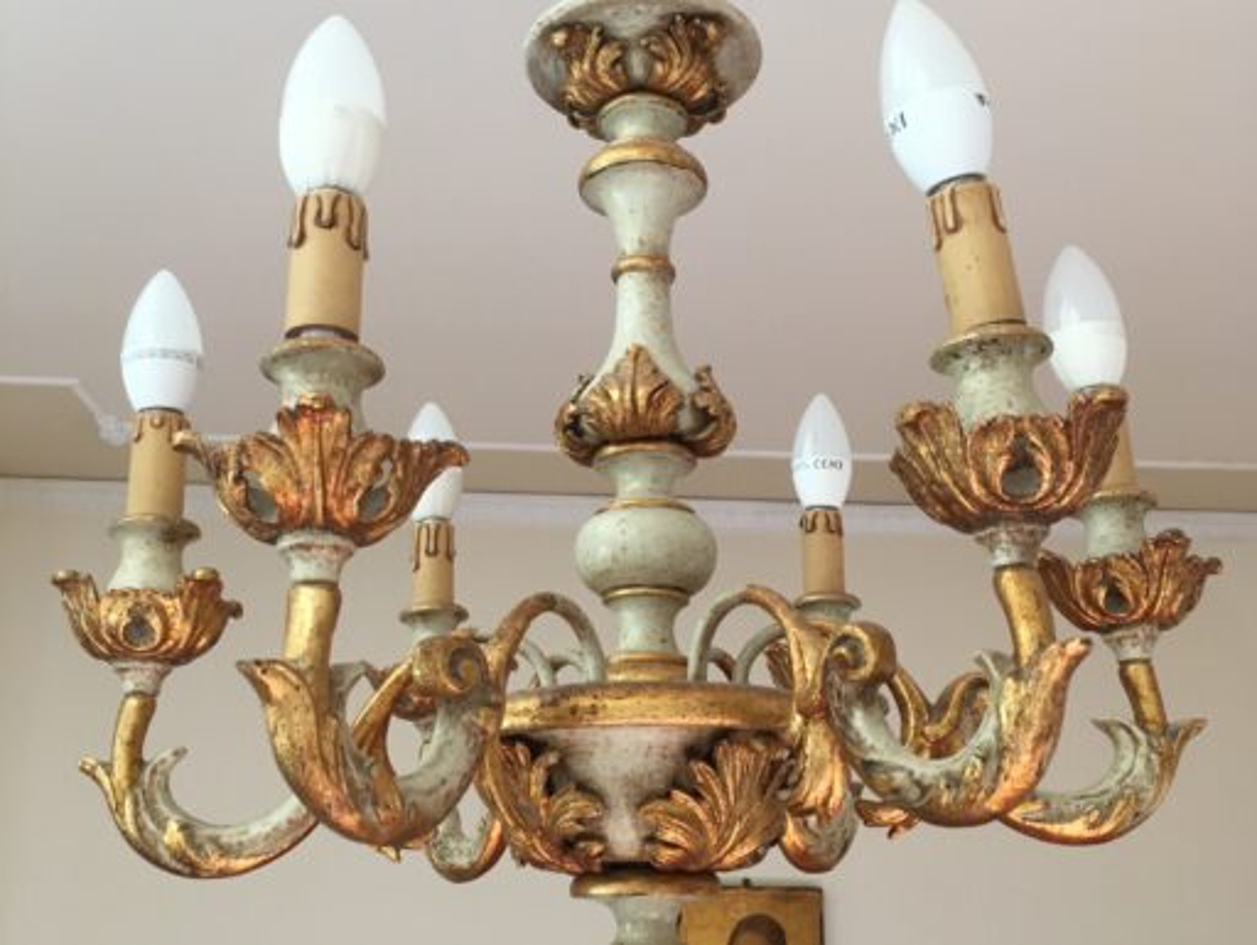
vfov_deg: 48.3
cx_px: 628
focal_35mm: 29
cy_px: 472
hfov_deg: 61.6
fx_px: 1054
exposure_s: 1/33
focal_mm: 4.15
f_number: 2.2
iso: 50
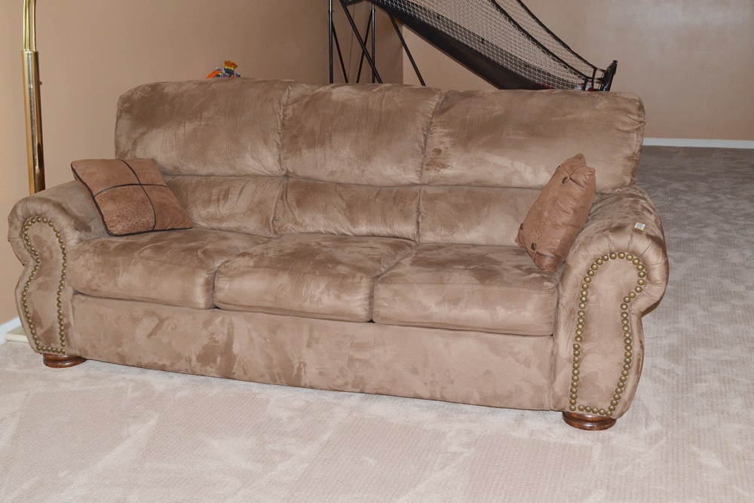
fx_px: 911
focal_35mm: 44
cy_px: 252
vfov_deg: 30.9
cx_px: 377
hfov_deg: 45.0
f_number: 8
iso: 800
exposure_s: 1/60
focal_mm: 29
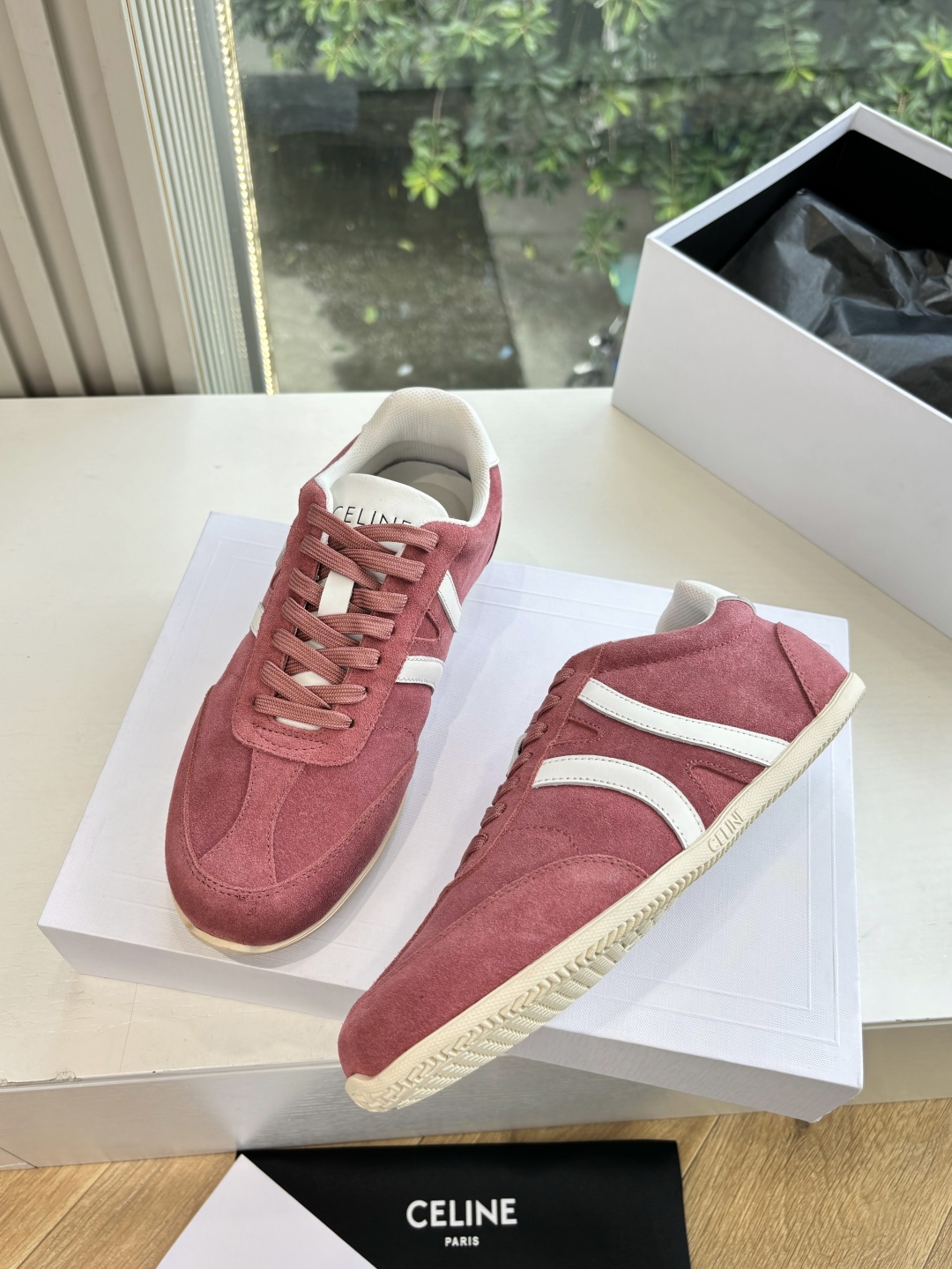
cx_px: 476
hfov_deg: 53.1
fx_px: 953
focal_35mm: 26
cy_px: 634
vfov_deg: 67.3
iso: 40
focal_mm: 5.96
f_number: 1.6
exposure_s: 1/219
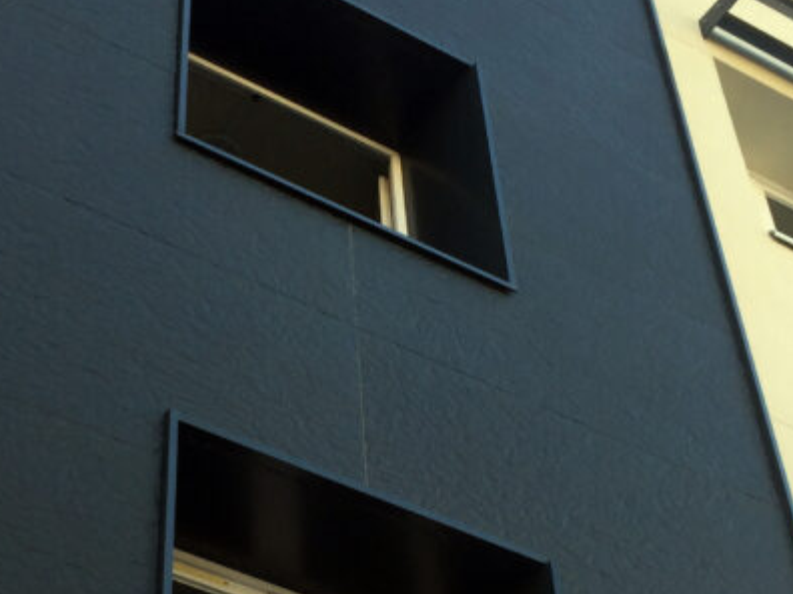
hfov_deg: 25.7
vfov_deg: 19.4
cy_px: 472
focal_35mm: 75
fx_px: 1718
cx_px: 194
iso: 32
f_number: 2.2
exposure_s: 1/373
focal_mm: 4.15
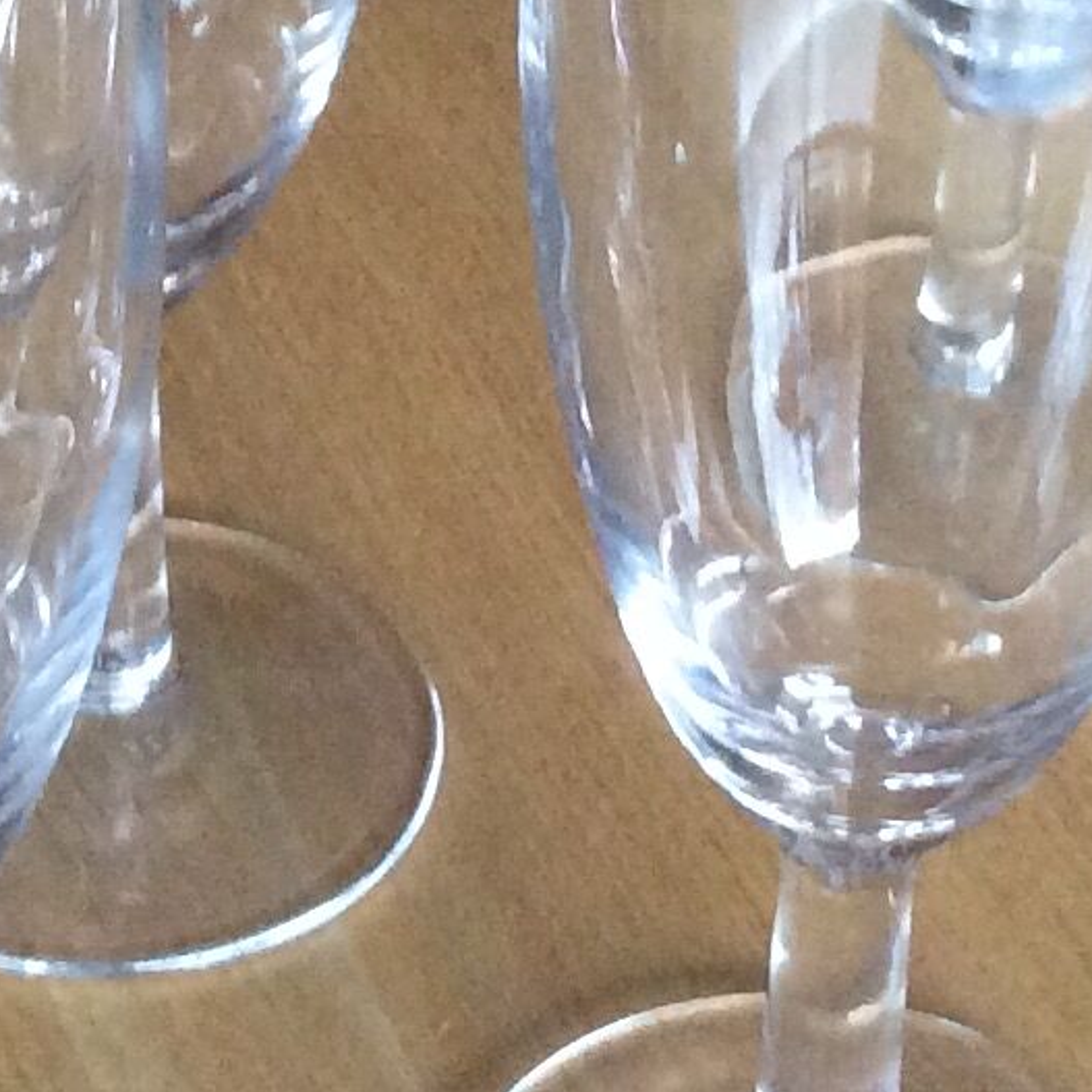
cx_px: 414
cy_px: 280
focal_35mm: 139
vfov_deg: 12.5
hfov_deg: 12.6
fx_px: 4961
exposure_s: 1/25
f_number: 2.4
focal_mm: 3.3
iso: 250
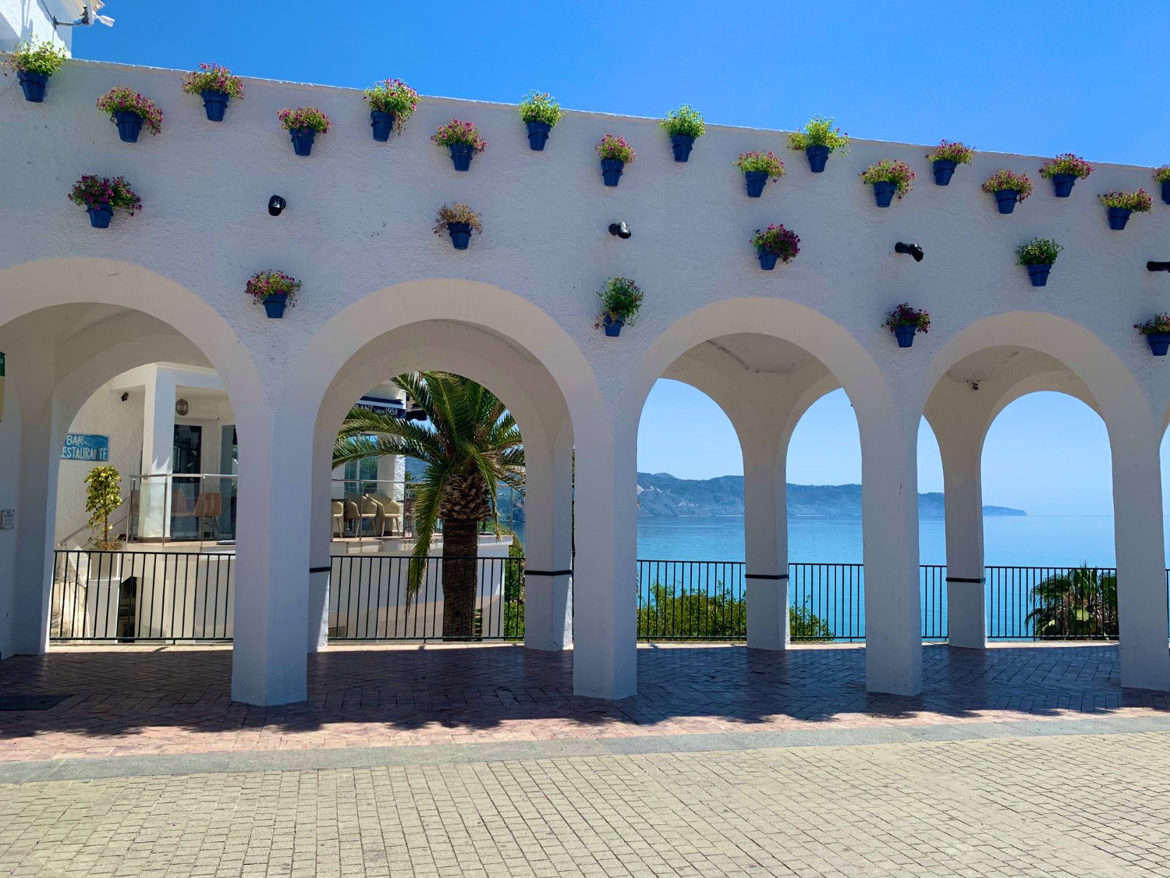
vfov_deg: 53.1
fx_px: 879
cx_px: 585
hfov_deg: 67.3
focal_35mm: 26
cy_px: 439
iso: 25
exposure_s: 1/3289
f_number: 1.8
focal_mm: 4.25
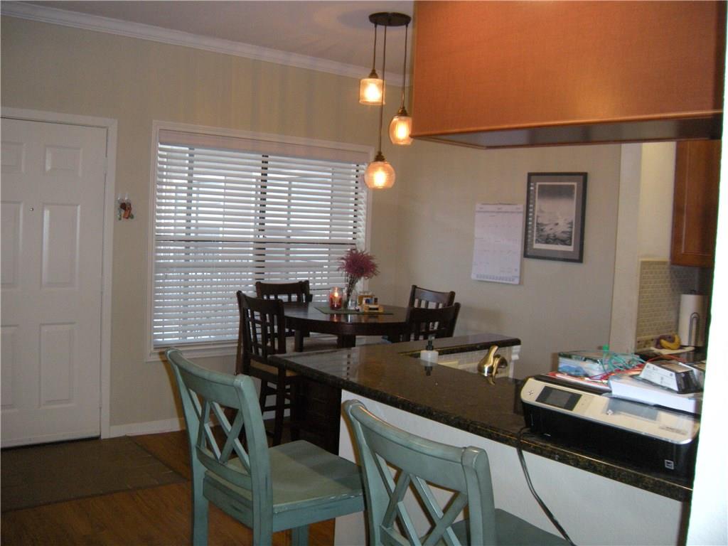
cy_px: 273
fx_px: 736
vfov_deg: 40.7
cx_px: 364
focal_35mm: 35
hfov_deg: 52.6
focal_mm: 5.9
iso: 253
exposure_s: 1/47.4
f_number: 3.8
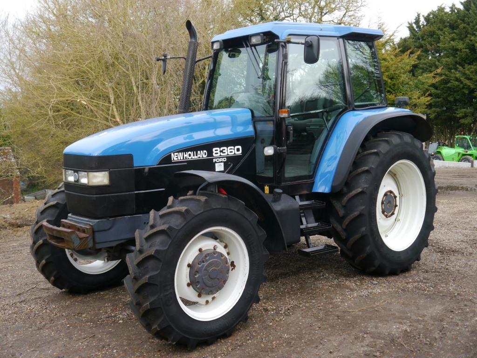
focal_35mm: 42
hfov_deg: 44.8
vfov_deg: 34.3
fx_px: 579
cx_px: 238
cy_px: 179
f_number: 4.5
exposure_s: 1/125
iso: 160
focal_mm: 21
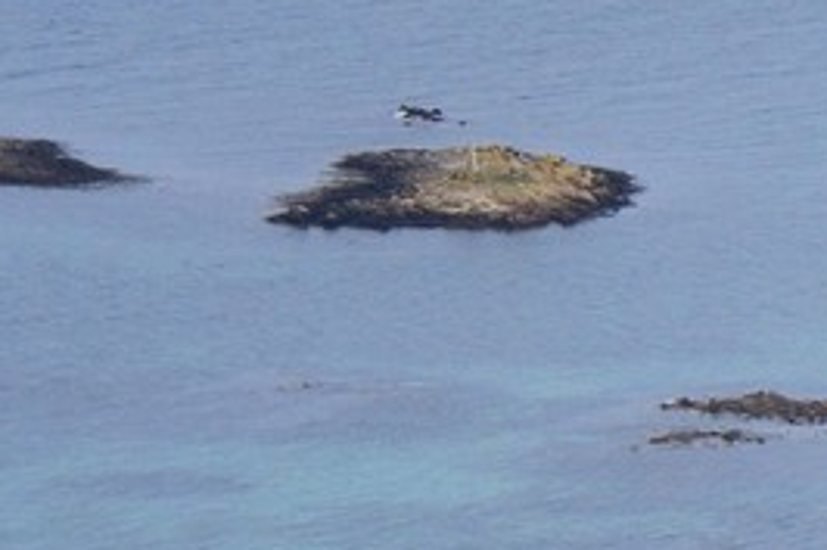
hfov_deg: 3.9
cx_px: 2263
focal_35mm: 517
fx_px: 11869
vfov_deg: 2.7
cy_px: 183
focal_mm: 86
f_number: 9
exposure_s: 1/1000
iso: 800
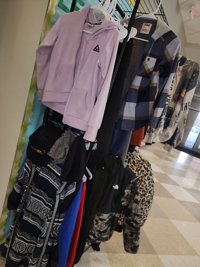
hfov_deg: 58.9
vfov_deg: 73.9
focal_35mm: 23
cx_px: 100
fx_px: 177
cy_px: 134
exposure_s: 1/24
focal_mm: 6.4
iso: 100
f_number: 1.8
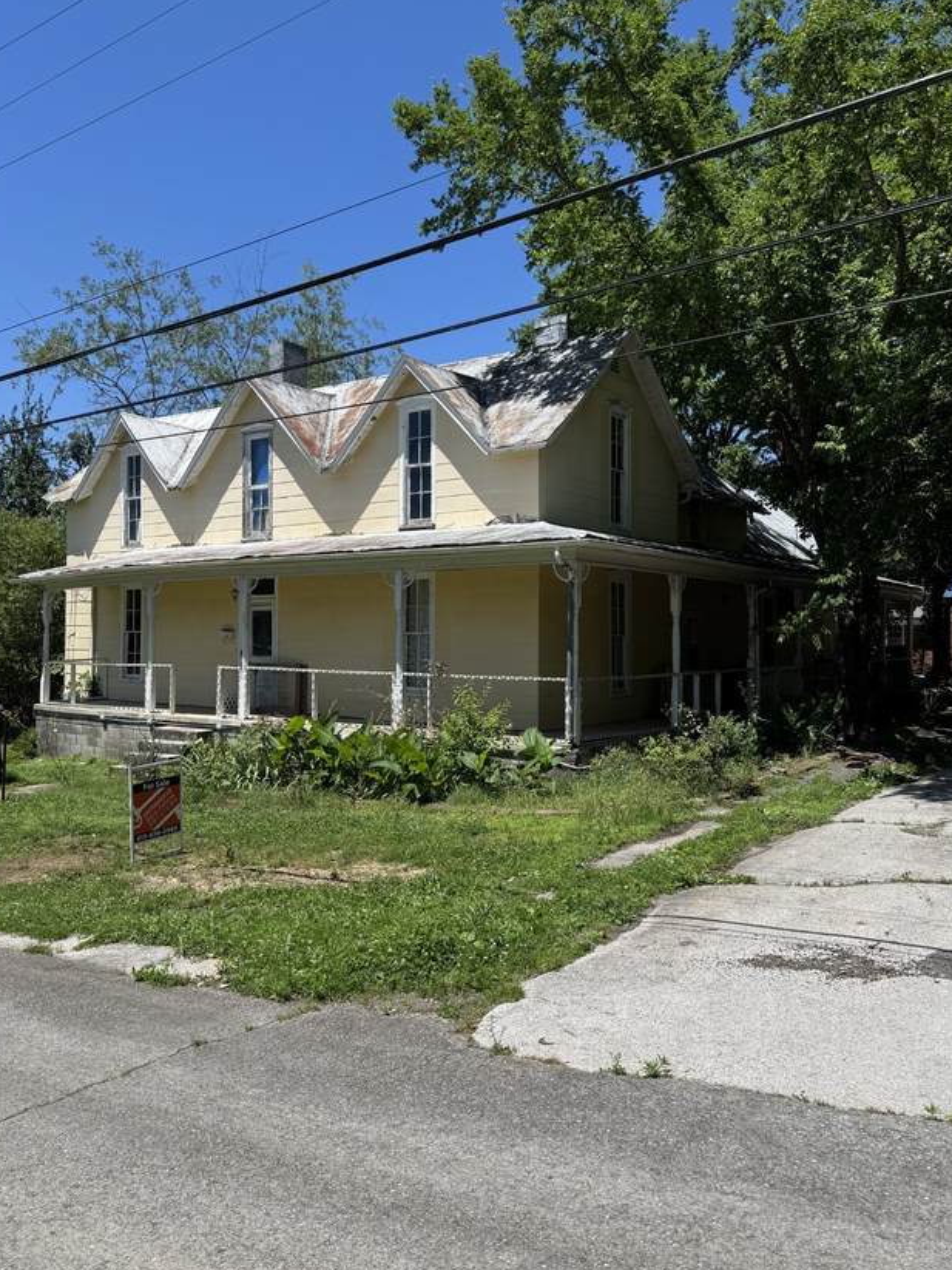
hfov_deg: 49.7
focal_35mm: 28
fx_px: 1027
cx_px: 438
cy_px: 611
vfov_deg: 63.4
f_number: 1.78
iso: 80
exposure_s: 1/4608
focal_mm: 6.76
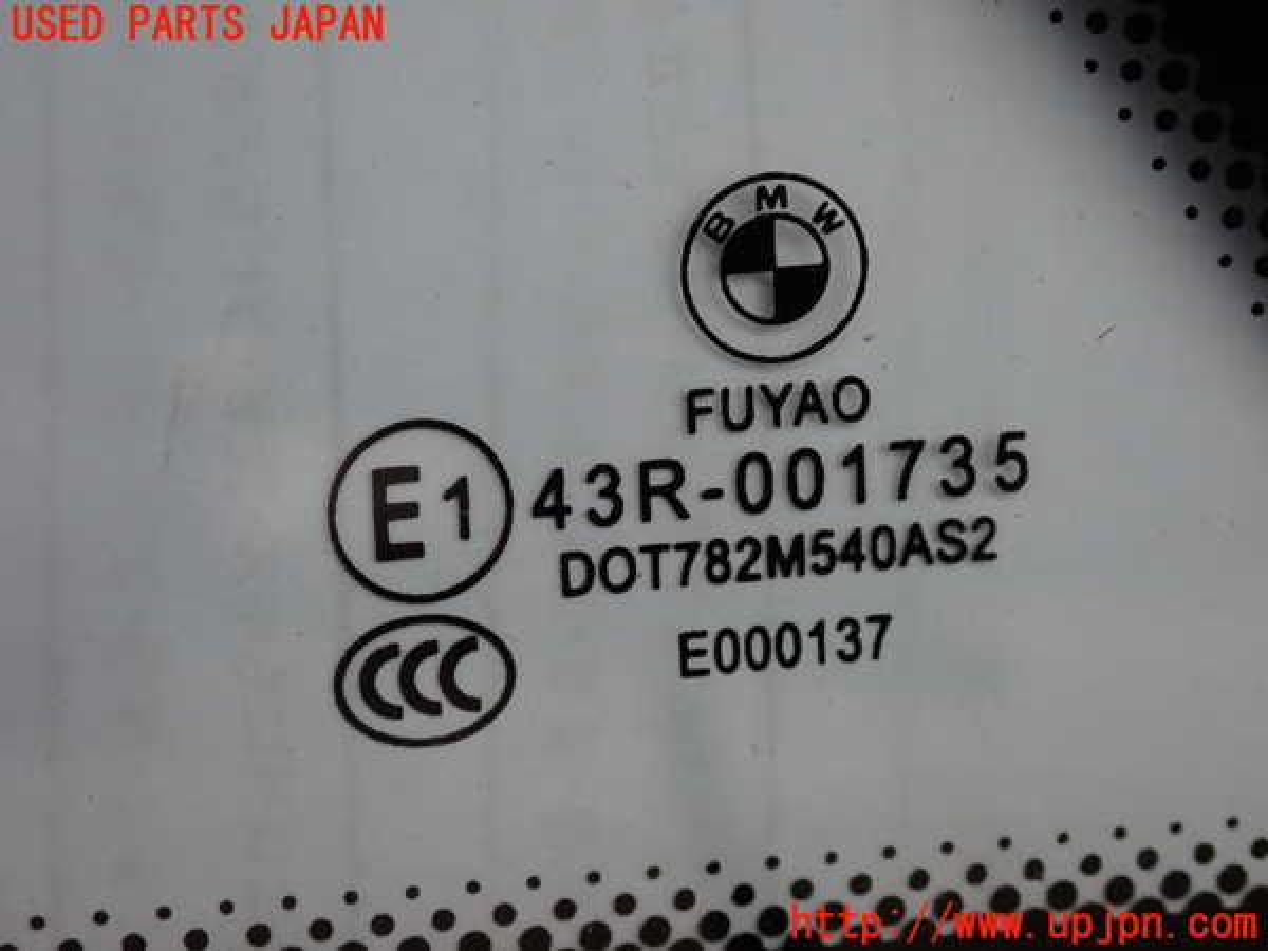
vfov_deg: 14.8
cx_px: 634
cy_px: 476
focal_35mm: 100
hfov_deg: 19.6
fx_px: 3663
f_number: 4.9
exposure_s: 1/125
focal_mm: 18
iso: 160
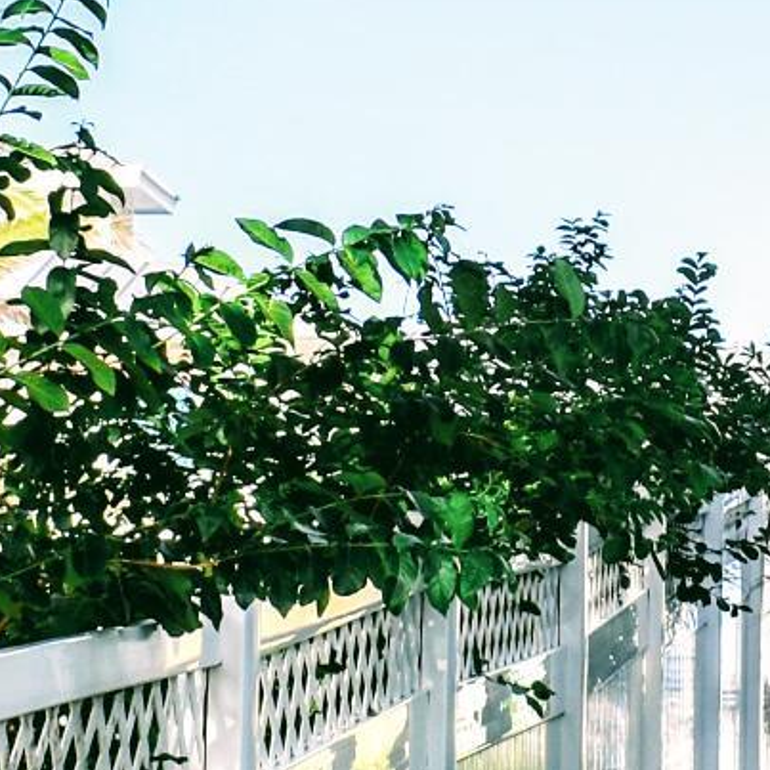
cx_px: 709
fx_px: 4782
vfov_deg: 9.2
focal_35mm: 190
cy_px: 491
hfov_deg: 9.2
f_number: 6.3
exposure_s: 1/250
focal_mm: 20
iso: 100
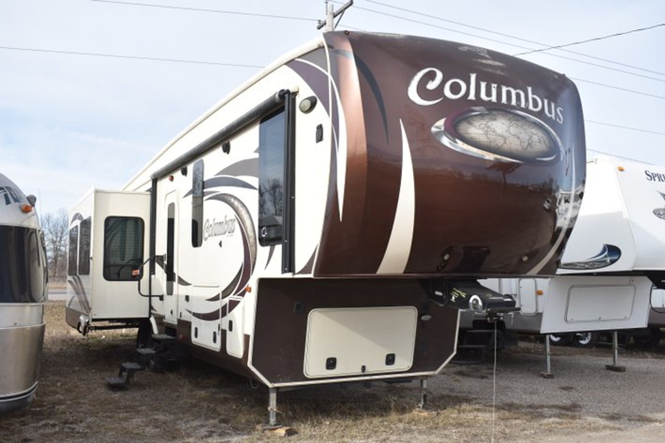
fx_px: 665
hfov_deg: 53.1
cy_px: 222
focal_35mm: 36
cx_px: 332
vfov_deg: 36.9
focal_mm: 24
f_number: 6.3
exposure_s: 1/200
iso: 100
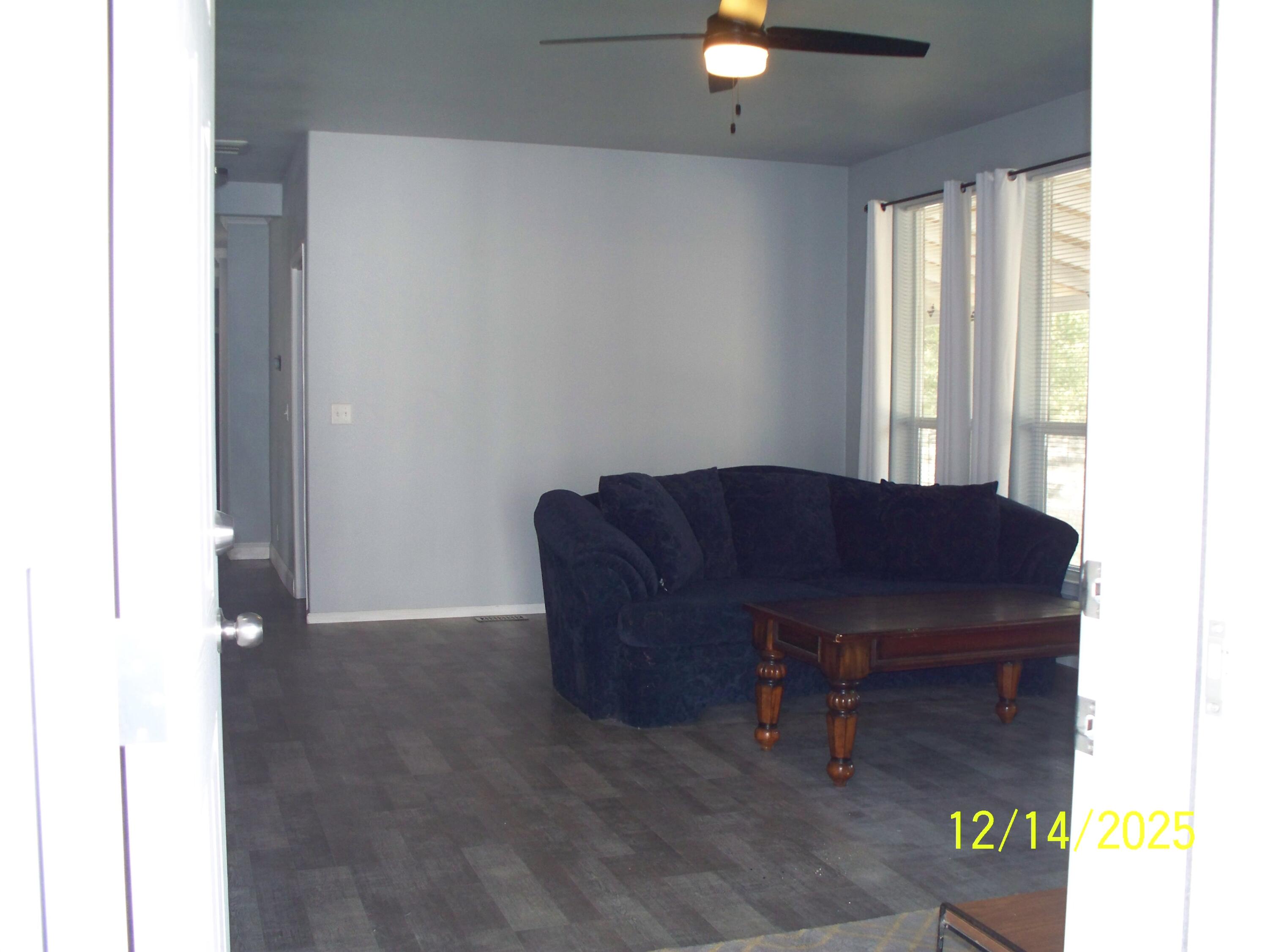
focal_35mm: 36
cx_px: 634
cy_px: 476
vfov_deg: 39.7
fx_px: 1320
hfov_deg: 51.3
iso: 200
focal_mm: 7.54
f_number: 2.8
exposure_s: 1/50
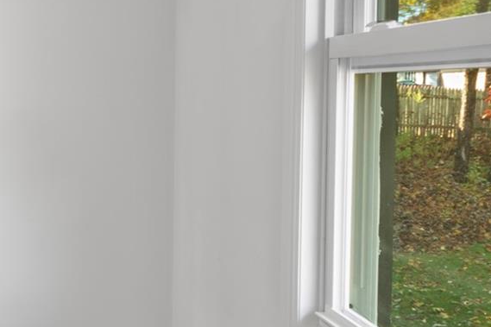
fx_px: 736
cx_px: -111
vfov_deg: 25.0
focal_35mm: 54
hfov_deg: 30.7
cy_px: 122
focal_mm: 10
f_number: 11
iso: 100
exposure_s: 1.6
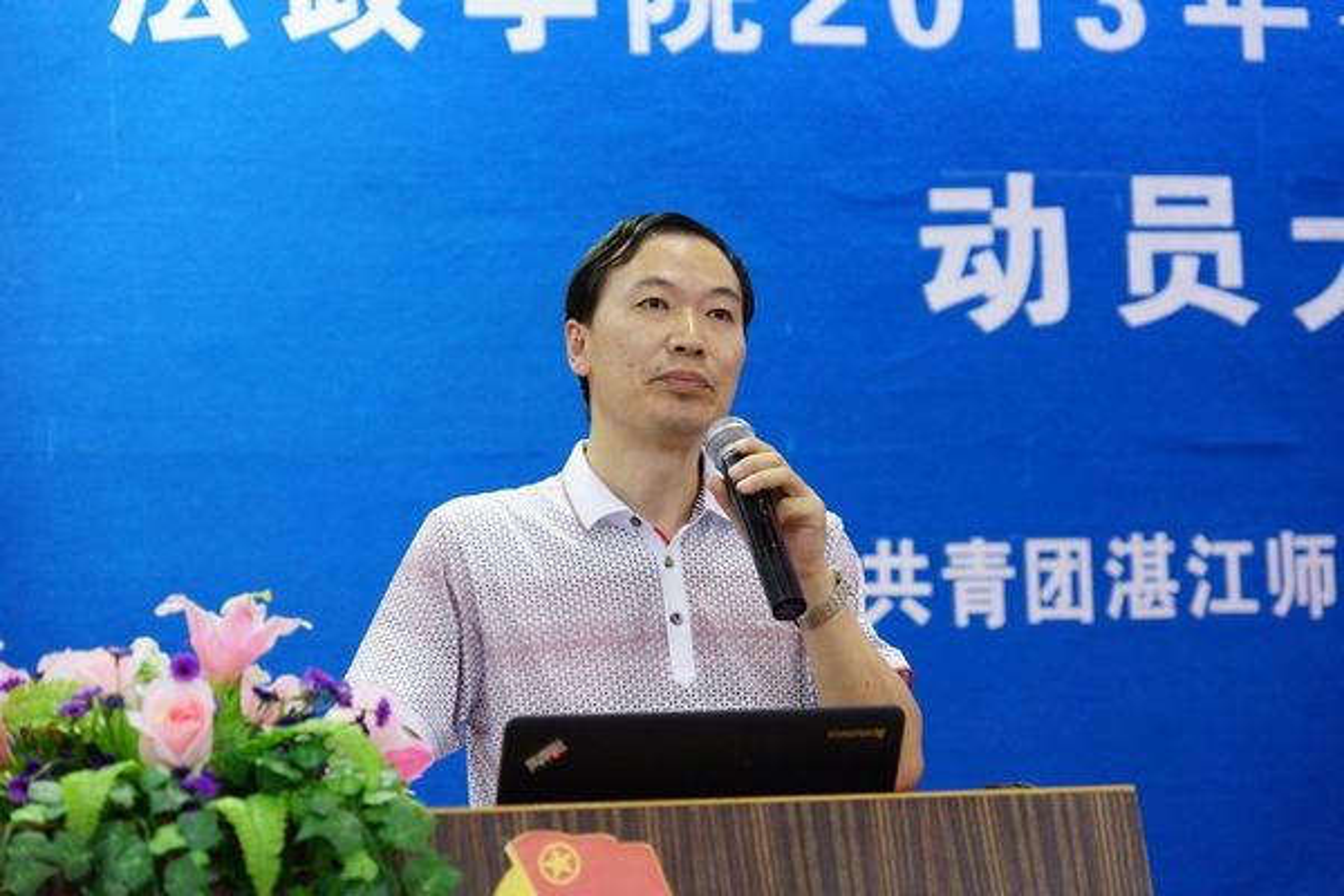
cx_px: 672
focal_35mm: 75
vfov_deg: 18.2
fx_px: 2800
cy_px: 448
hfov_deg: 27.0
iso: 1600
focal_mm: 50
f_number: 3.2
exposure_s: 1/80
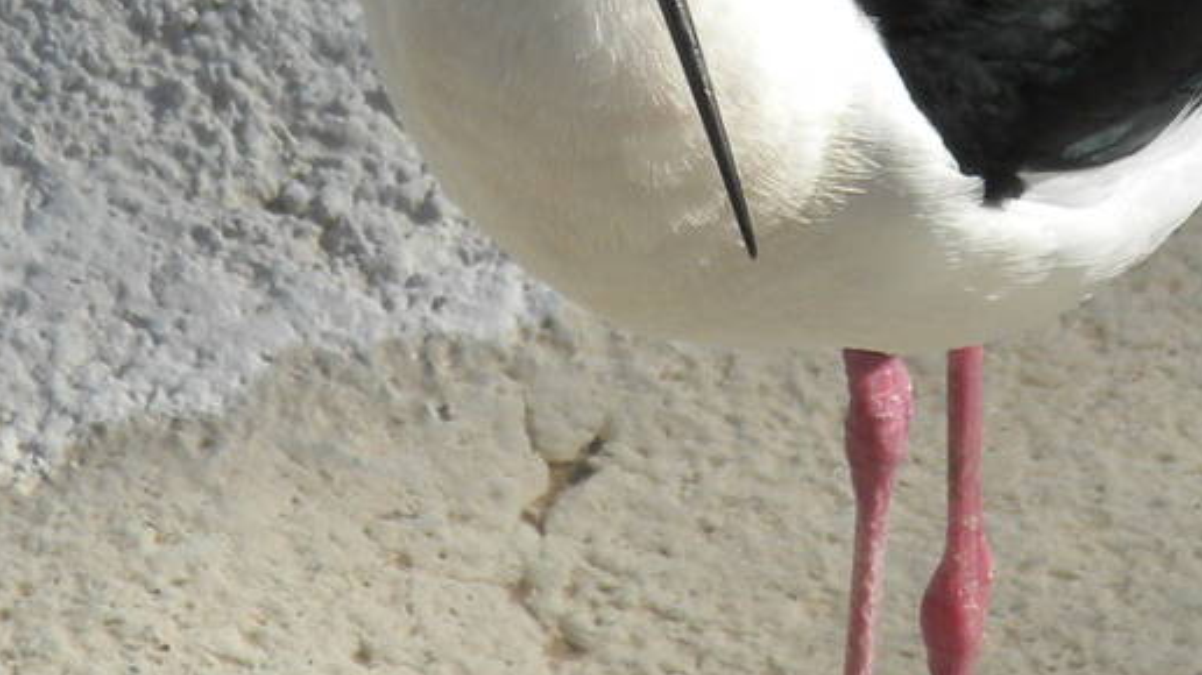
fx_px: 27978
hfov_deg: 2.5
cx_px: 722
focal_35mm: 878
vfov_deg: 1.4
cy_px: 86
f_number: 5.3
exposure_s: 1/388
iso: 64
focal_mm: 46.2
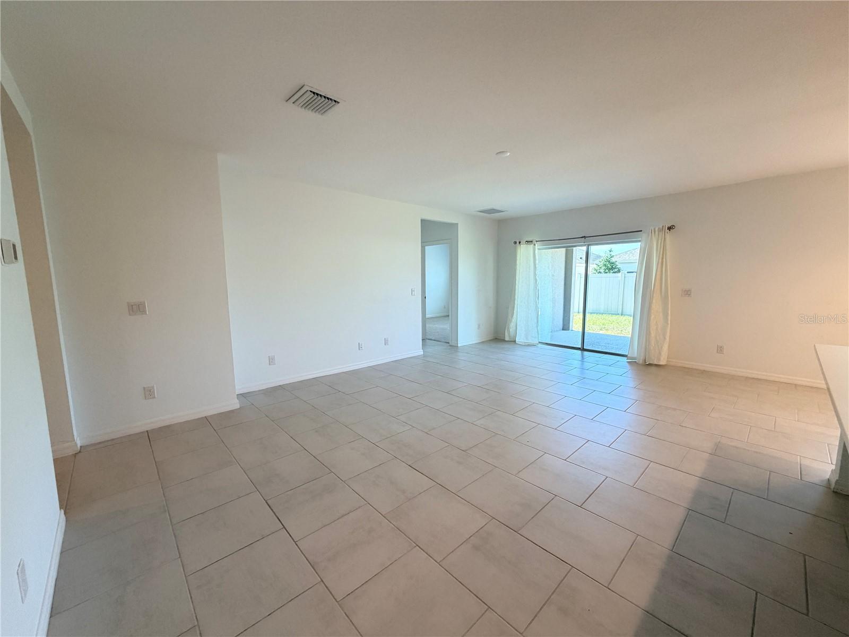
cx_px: 424
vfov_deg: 85.7
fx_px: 343
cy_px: 318
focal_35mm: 14
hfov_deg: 102.1
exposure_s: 1/120
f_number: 2.2
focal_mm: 2.22
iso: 250
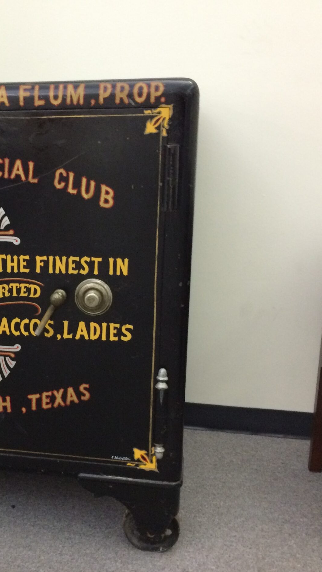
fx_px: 653
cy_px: 292
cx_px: 28
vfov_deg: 47.4
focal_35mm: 43
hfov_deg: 26.7
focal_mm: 4.15
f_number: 2.2
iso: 200
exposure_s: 1/30
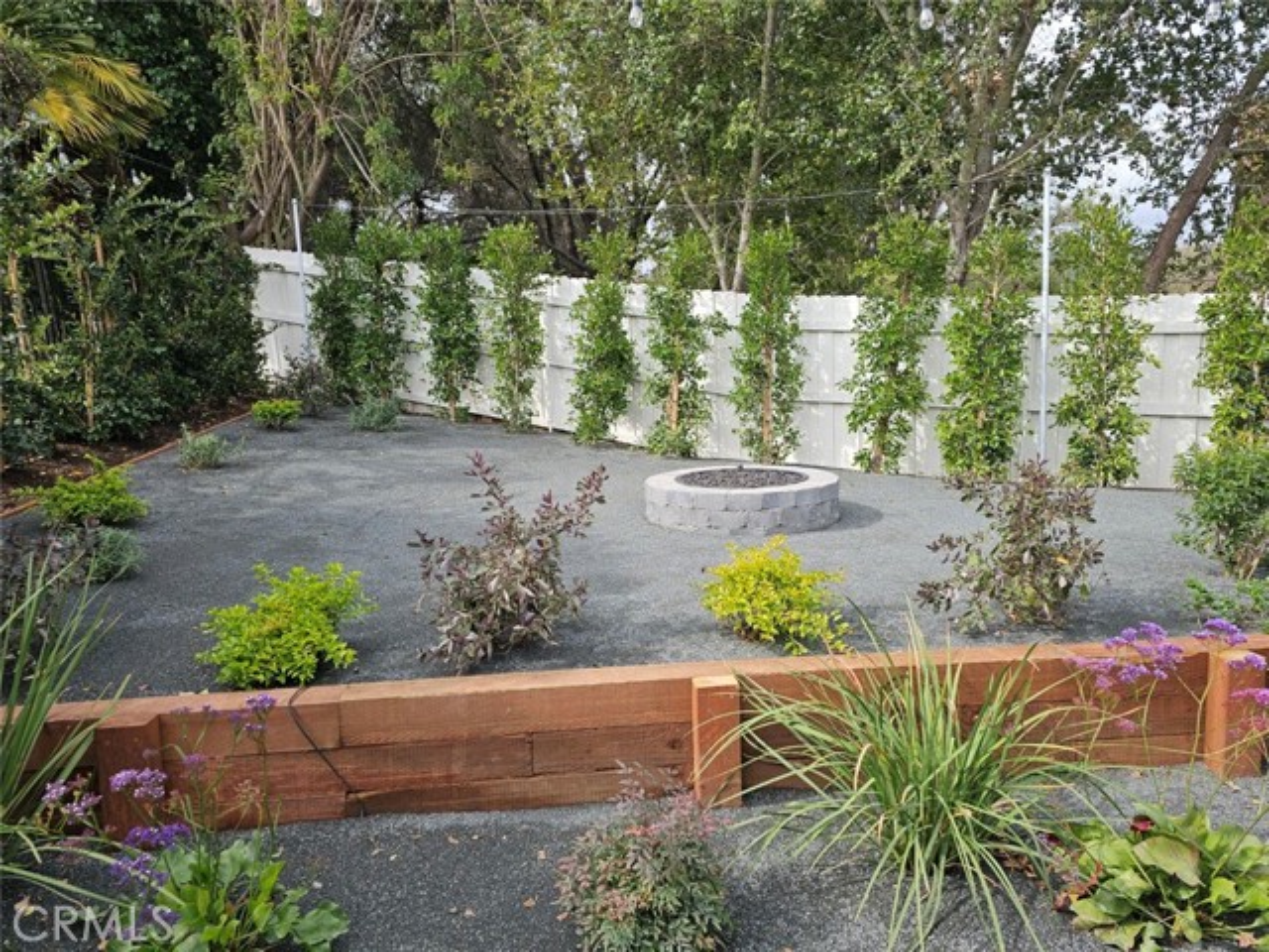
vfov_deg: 58.9
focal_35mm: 23
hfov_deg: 73.9
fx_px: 843
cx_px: 634
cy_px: 476
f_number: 1.7
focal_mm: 6.3
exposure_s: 1/214
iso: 10
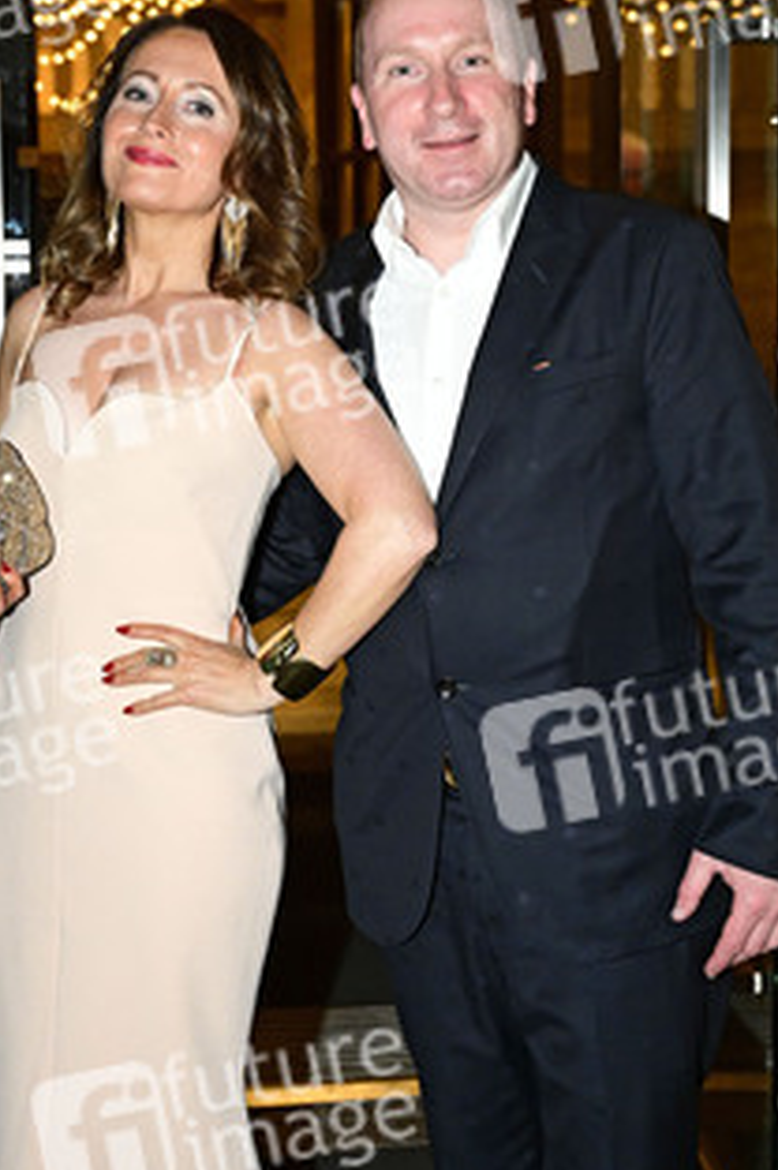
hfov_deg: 24.5
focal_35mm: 55
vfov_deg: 36.3
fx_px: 1787
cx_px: 333
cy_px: 557
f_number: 4.5
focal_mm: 43
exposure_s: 1/200
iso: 5000
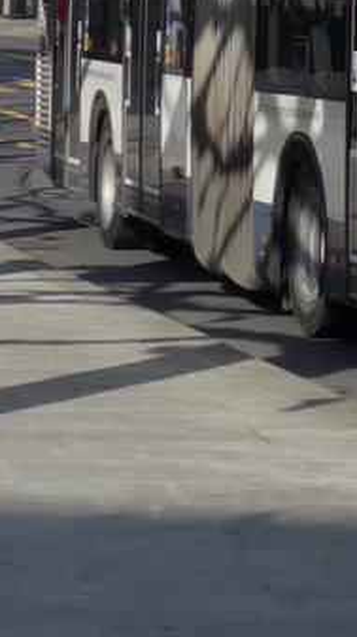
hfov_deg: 5.8
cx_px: 784
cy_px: -157
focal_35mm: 202
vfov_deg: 10.5
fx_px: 3407
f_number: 3.3
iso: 80
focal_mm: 10.7
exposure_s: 1/1300
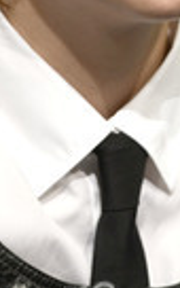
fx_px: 4702
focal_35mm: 599
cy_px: 15
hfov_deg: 2.2
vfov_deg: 3.5
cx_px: 76
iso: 1250
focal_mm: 200
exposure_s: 1/500
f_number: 3.5
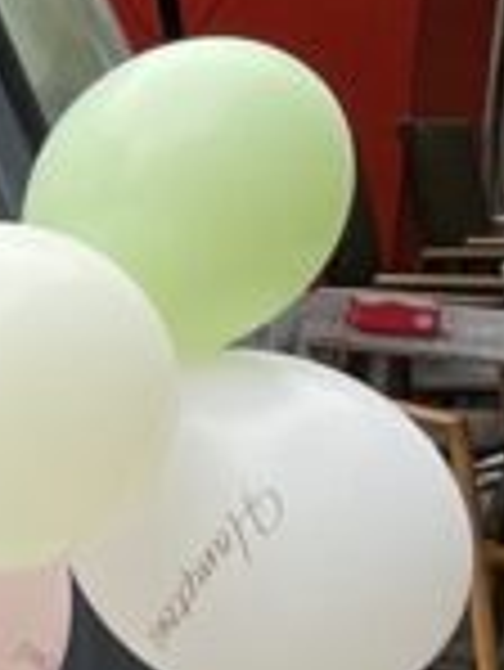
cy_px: 549
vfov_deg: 9.4
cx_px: -1332
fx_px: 4052
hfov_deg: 6.2
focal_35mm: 209
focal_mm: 4.2
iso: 100
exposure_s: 1/121
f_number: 1.6
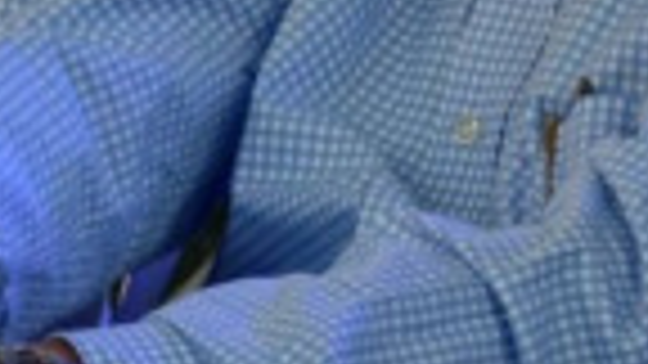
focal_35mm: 1433
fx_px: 24621
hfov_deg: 1.5
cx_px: 1732
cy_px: -162
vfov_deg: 0.8
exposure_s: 1/125
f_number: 8
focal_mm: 165
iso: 500
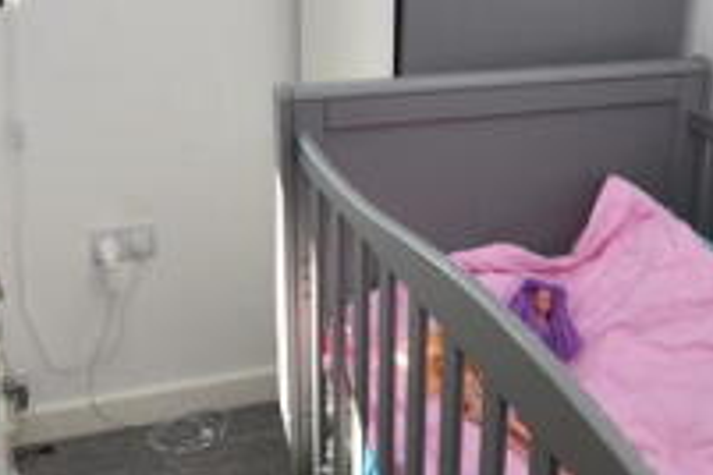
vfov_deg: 27.3
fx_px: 970
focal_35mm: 49
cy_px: 147
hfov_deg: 40.1
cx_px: 435
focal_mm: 10
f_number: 5.6
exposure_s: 1/125
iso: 320
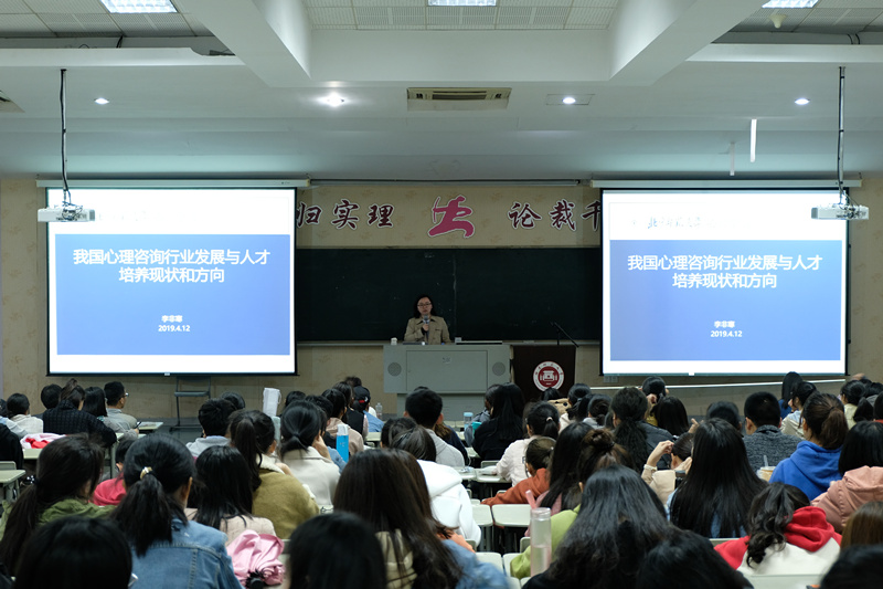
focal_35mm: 63
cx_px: 442
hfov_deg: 31.9
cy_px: 294
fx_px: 1545
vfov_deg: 21.6
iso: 800
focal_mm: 41.8
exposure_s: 1/8
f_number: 5.6
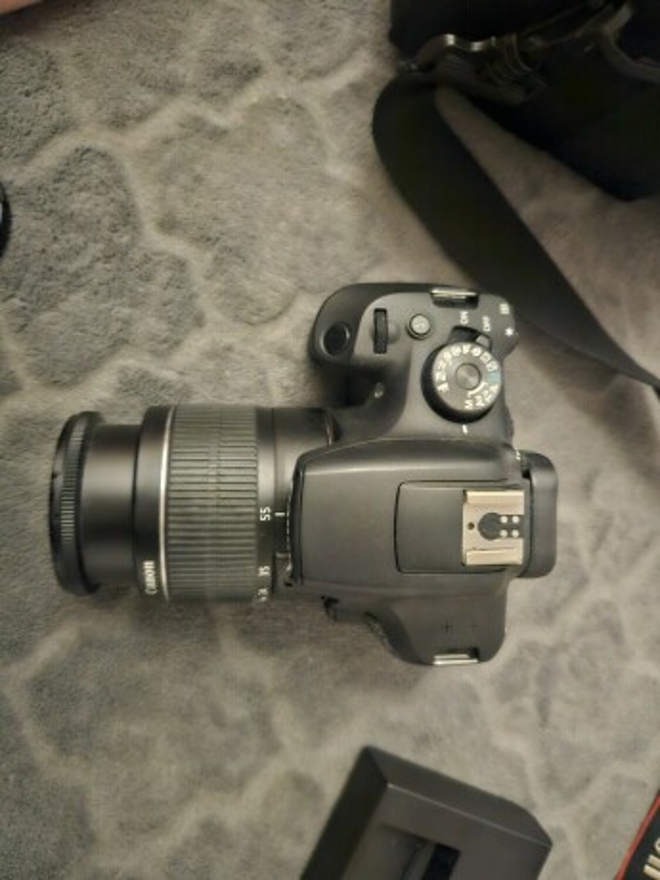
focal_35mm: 23
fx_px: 585
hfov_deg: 58.9
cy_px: 440
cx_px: 330
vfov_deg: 73.9
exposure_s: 1/16.7
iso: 1600
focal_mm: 5.4
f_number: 1.8
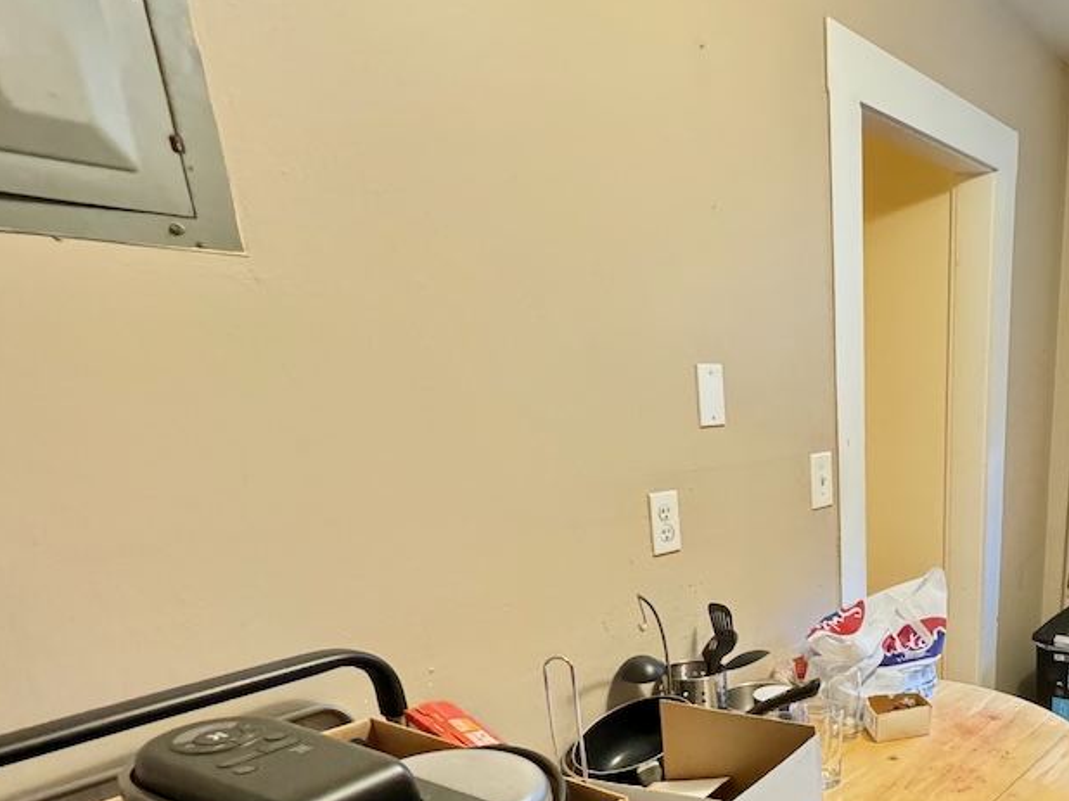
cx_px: 988
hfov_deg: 53.0
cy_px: 682
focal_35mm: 29
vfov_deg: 44.9
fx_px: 895
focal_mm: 2.22
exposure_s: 1/60
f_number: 2.2
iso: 1000
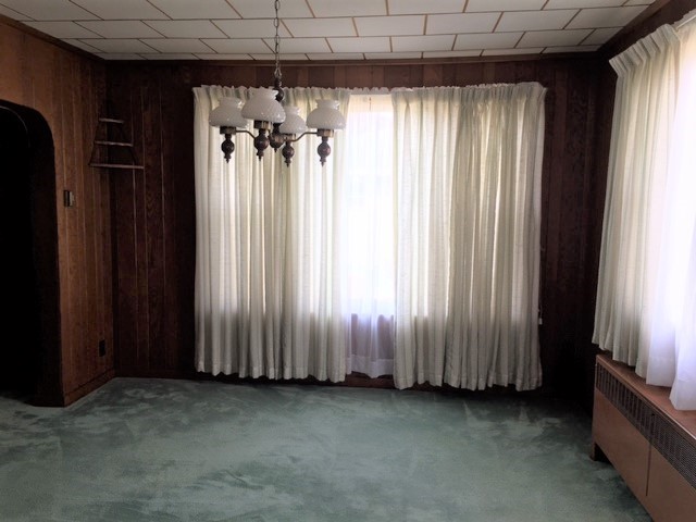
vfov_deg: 48.2
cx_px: 348
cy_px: 261
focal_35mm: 29
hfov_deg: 61.7
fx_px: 583
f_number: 2.2
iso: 25
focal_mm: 4.15
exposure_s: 1/40
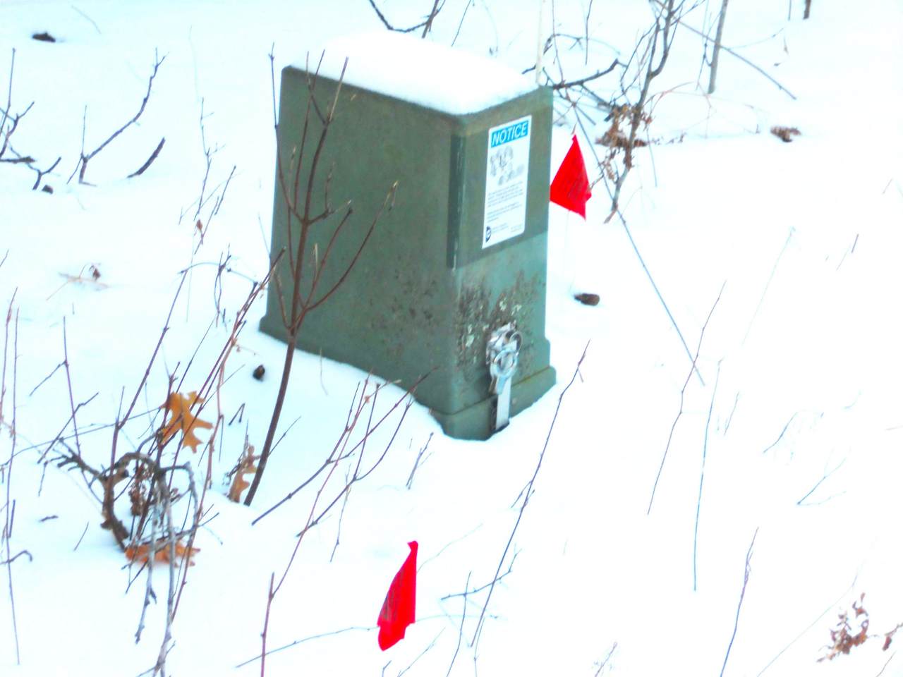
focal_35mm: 108
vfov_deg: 13.7
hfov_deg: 18.2
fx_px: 2817
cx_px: 452
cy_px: 338
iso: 200
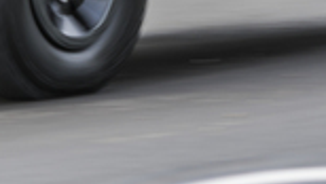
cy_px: -174
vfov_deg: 2.7
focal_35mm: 457
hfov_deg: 4.7
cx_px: -28
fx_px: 3955
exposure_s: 1/80
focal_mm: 70
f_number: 5
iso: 50
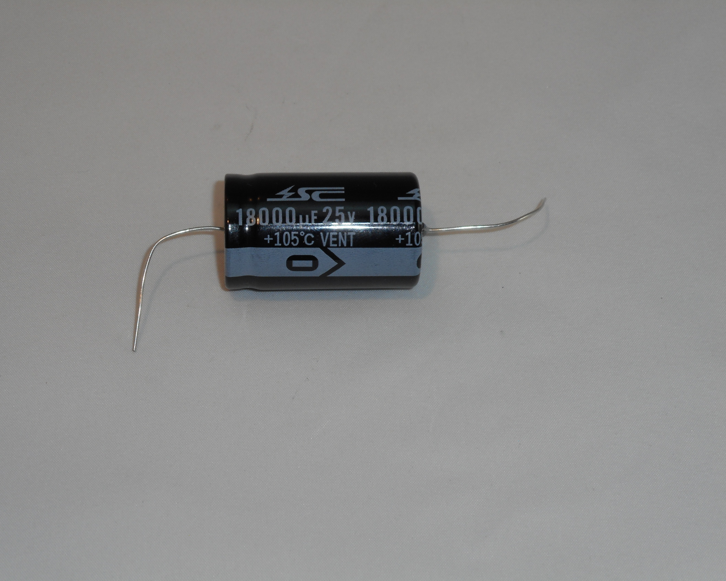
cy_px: 291
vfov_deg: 18.9
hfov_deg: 23.6
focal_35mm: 81
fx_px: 1741
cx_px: 336
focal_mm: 13.8
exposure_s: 1/60
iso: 80
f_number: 5.5
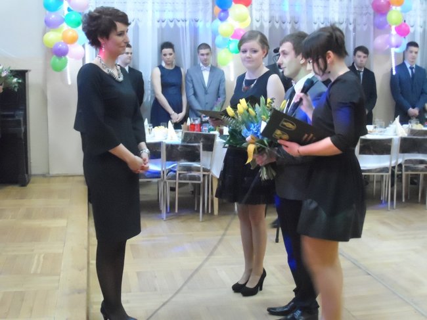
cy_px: 160
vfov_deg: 27.5
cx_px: 214
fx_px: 654
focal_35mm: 53
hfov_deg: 36.2
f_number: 4
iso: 1600
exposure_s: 1/10
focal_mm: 8.7
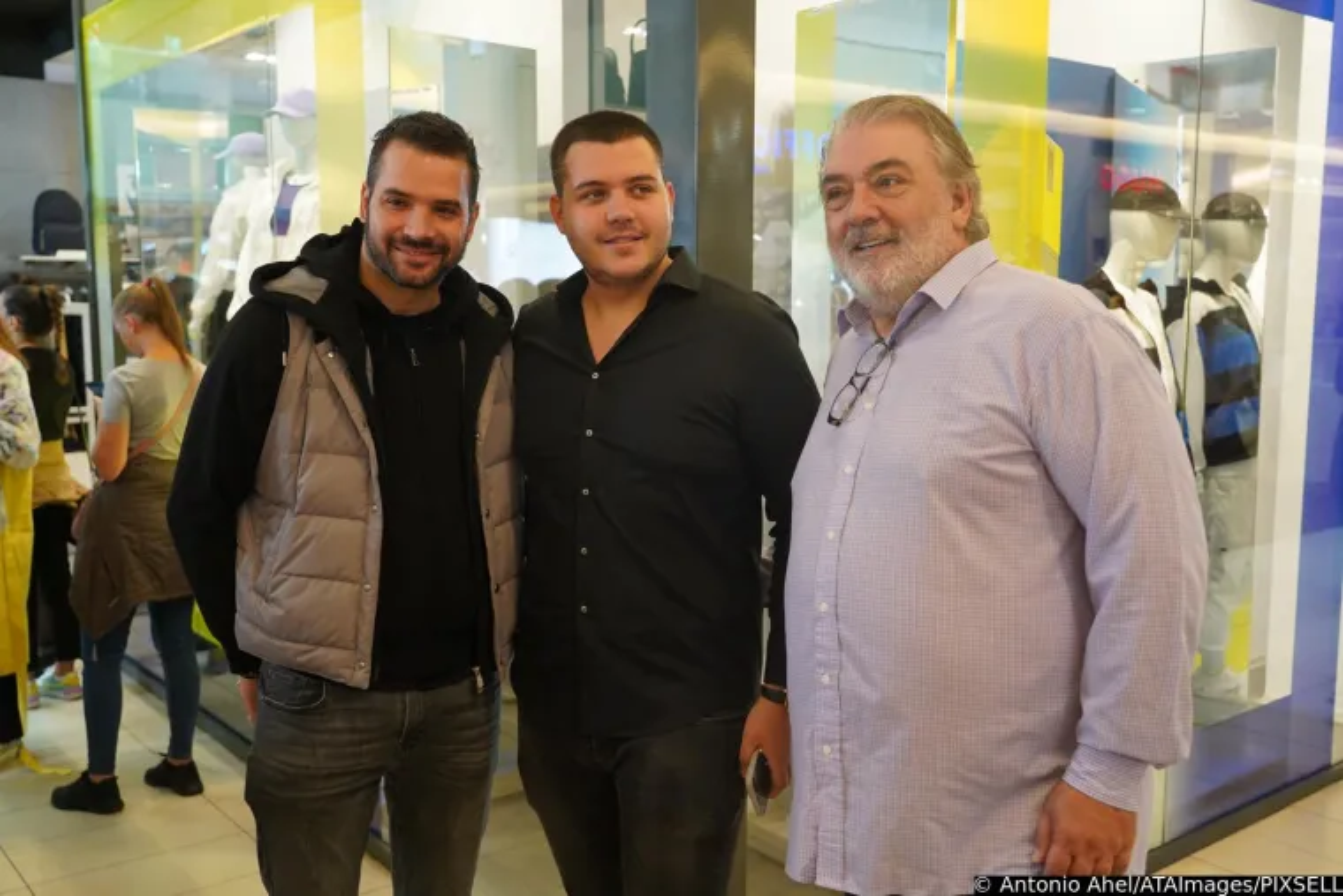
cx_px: 672
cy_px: 448
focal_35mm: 34
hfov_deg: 55.8
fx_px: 1269
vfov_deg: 38.9
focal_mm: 34
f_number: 4
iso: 3200
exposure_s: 1/320
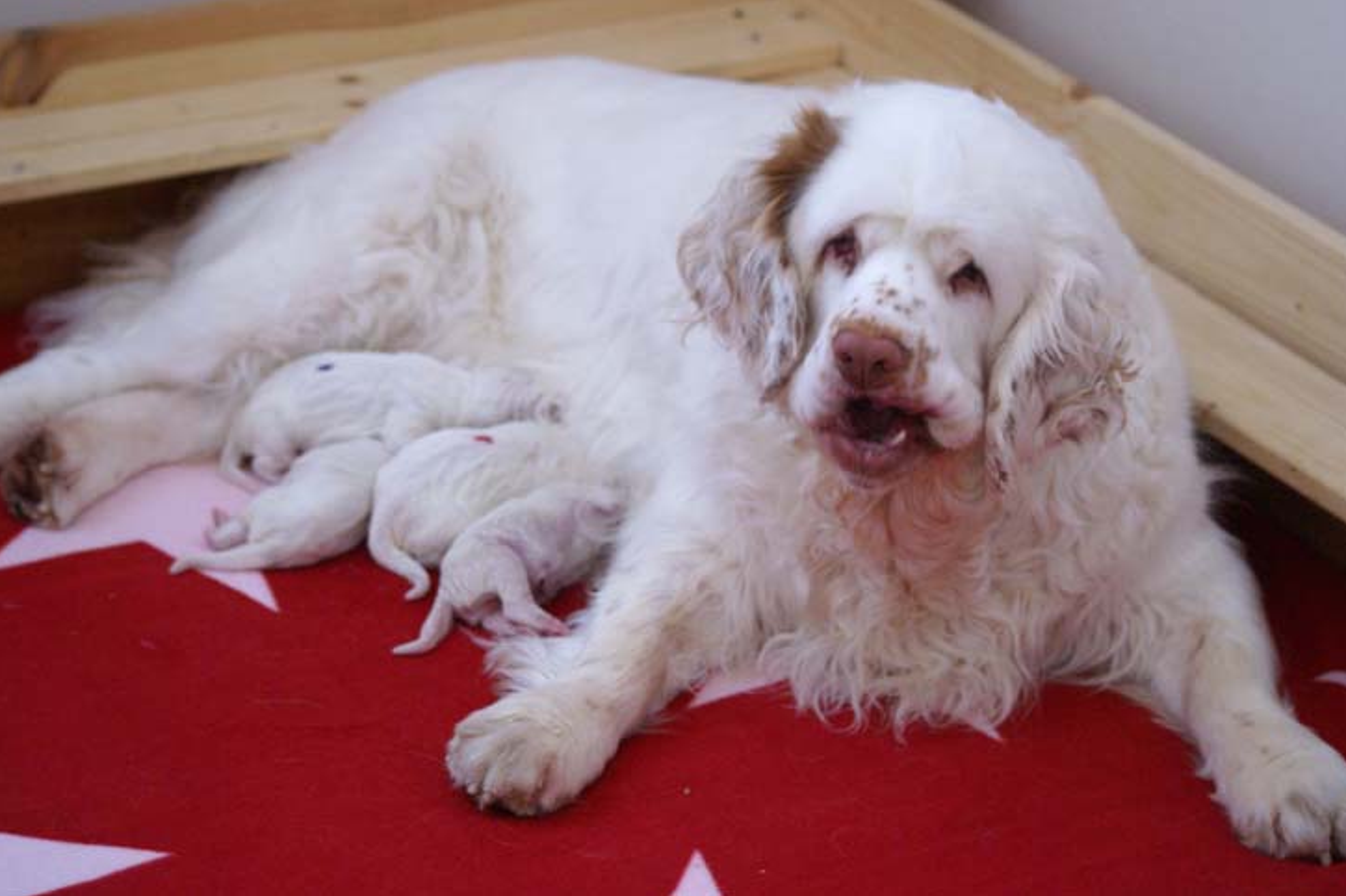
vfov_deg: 11.8
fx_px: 4355
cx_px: 689
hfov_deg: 17.6
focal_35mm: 117
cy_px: 432
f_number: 4
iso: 400
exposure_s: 1/50
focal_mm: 75
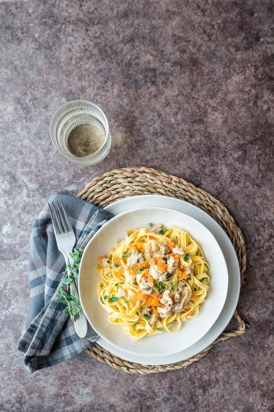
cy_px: 206
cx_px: 137
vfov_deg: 65.5
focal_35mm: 28
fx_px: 320
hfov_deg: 46.4
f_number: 3.2
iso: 160
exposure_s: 1/30
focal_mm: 28
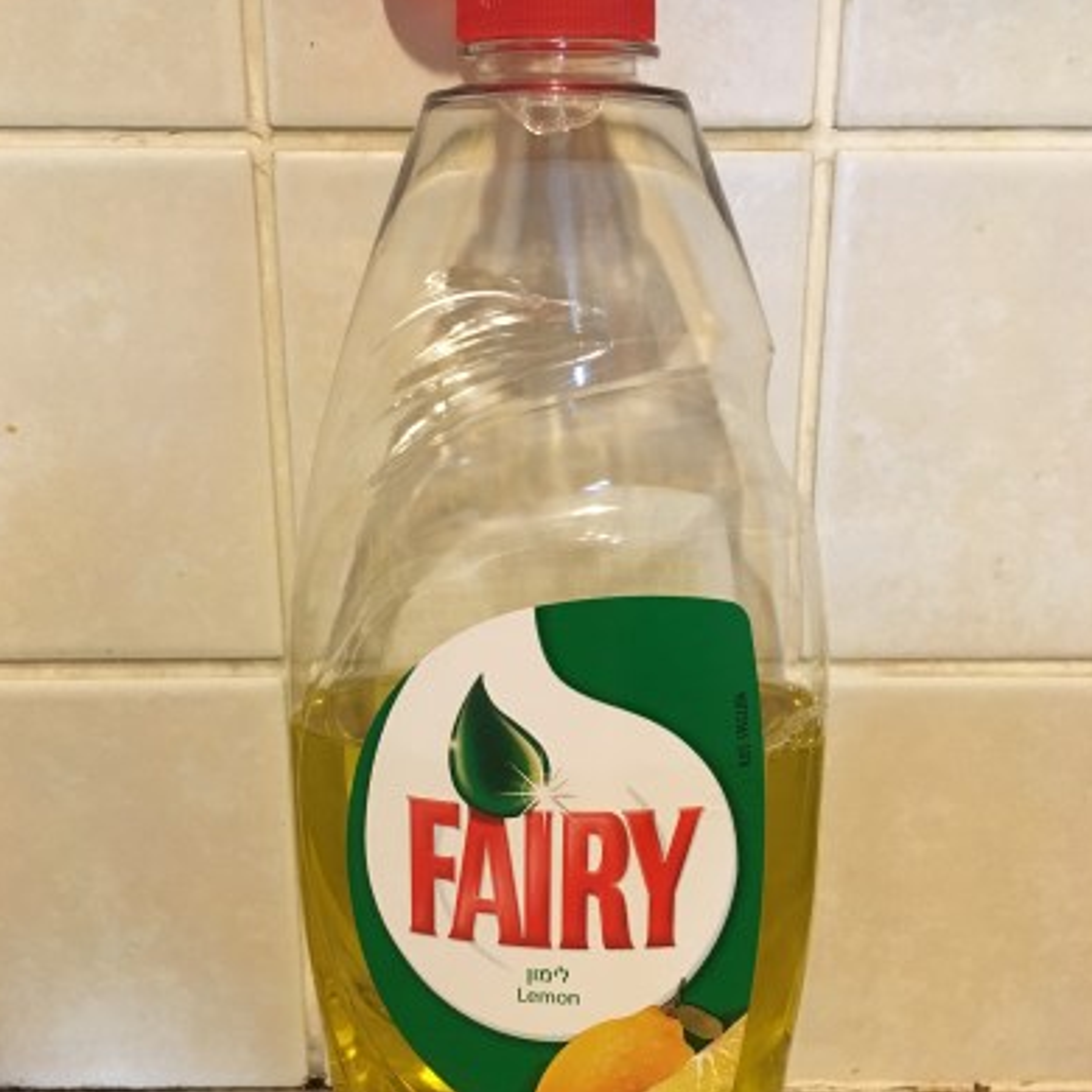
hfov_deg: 47.2
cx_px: 546
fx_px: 1249
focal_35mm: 35
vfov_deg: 47.2
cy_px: 587
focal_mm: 4.15
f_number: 2.2
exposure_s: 1/33
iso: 200
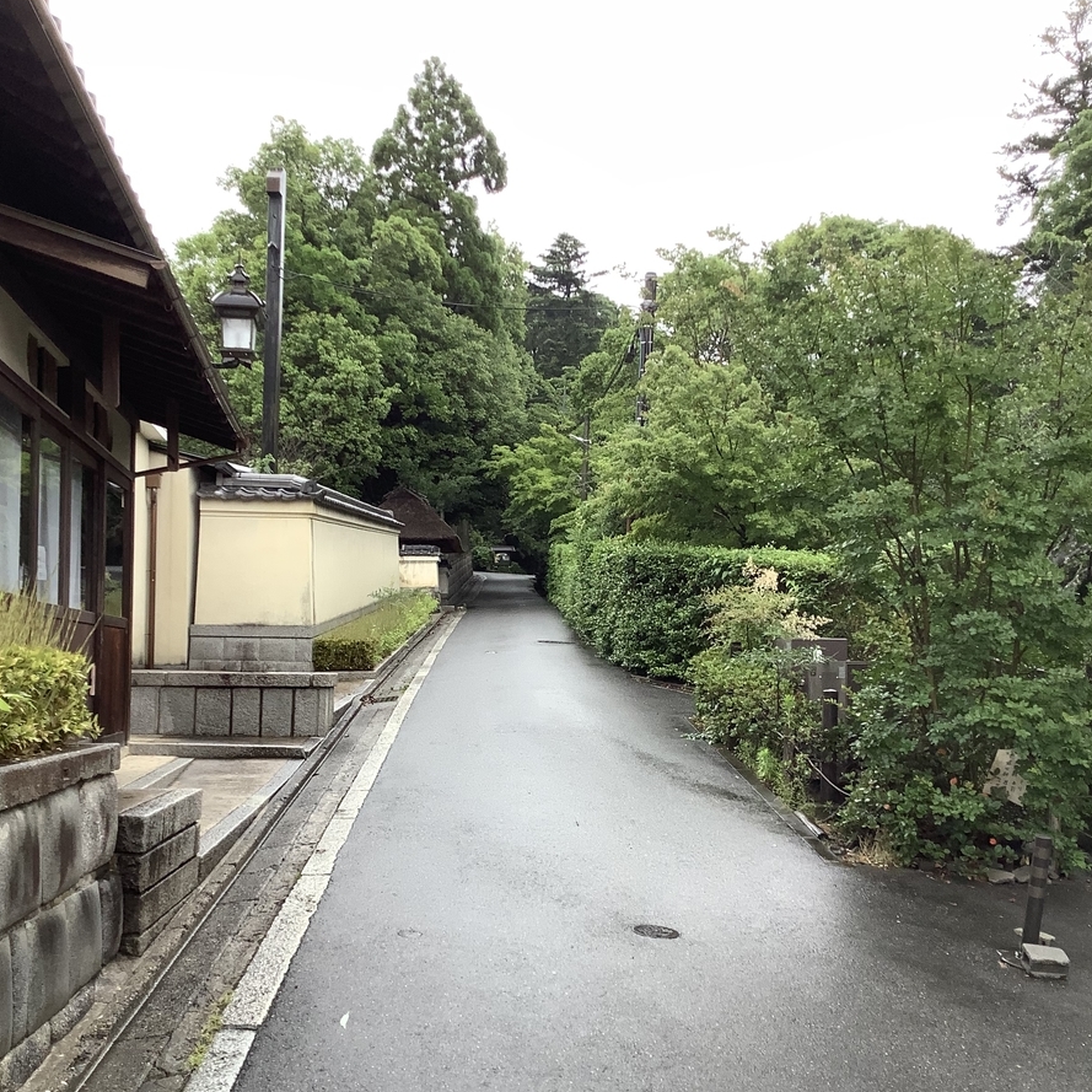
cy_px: 630
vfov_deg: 44.8
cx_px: 545
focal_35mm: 37
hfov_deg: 44.9
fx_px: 1321
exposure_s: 1/100
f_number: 2.4
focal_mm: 3.3
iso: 32
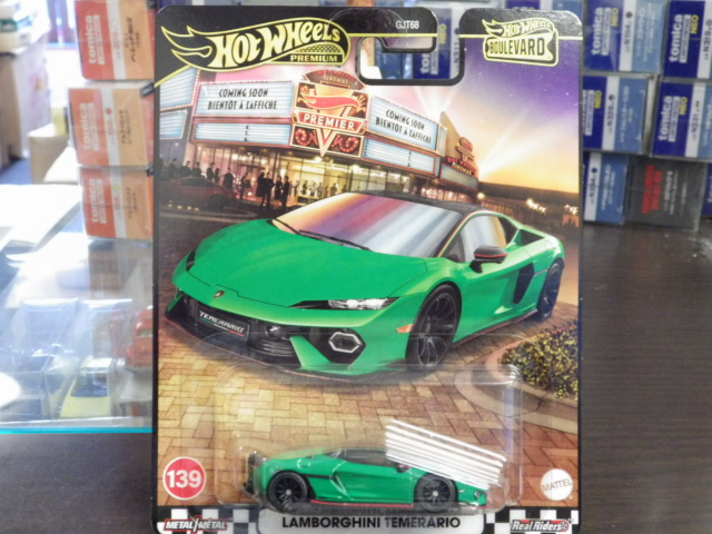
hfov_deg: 38.2
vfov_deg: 29.1
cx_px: 356
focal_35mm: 50
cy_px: 267
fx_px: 1028
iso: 800
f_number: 3.8
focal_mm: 9
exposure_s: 1/30
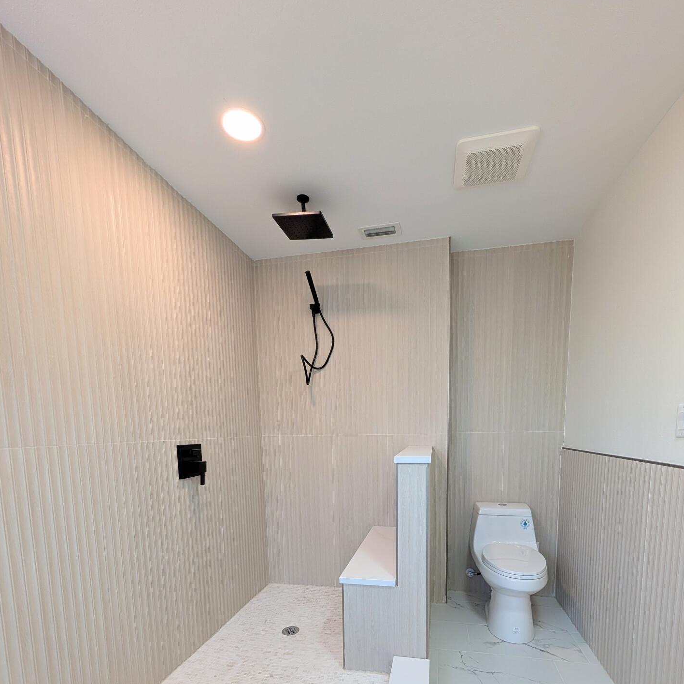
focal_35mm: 15
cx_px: 362
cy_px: 468
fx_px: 335
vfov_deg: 87.2
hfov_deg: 91.0
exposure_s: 1/120
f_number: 1.7
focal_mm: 2.02
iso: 140
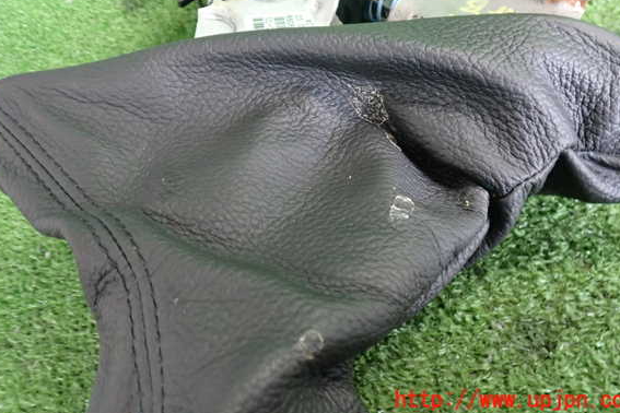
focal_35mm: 33
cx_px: 314
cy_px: 168
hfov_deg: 57.2
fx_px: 568
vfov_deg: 39.8
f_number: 2.3
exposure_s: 1/30
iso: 640
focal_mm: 5.4
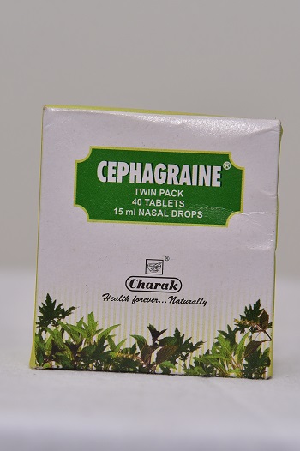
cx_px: 150
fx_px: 1502
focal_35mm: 120
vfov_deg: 17.1
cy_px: 226
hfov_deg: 11.4
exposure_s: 1/160
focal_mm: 120
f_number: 5.6
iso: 1600
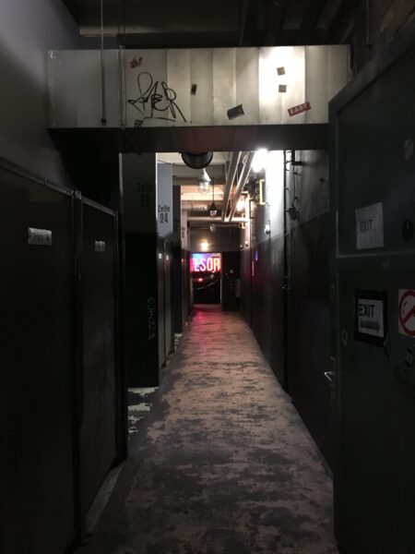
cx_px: 208
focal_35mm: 29
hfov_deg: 48.2
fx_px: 464
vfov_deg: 61.7
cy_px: 277
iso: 500
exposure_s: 1/17
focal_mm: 4.15
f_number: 2.2
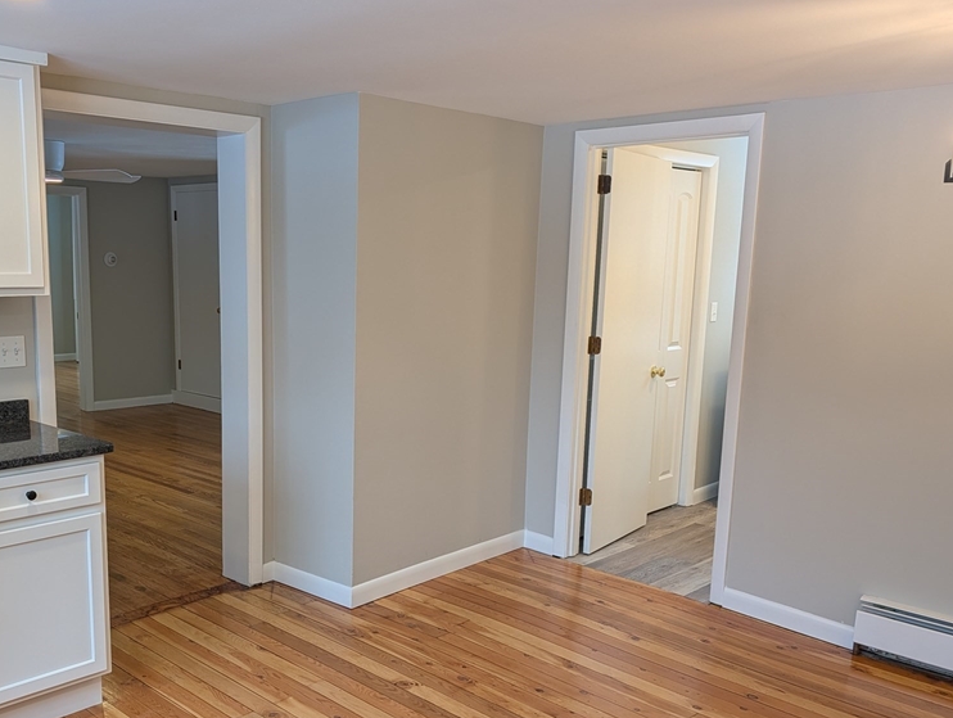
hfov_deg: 54.5
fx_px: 910
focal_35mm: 33
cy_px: 429
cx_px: 340
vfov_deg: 42.9
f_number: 1.68
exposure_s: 1/171
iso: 22
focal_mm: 6.9
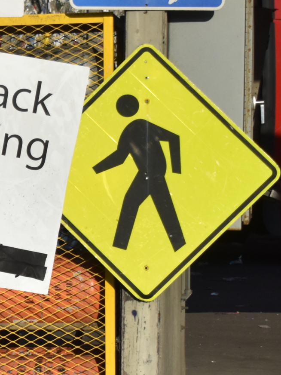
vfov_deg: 11.4
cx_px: -304
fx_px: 1880
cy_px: 228
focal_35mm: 174
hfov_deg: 8.1
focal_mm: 35
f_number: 5
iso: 400
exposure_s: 1/4000
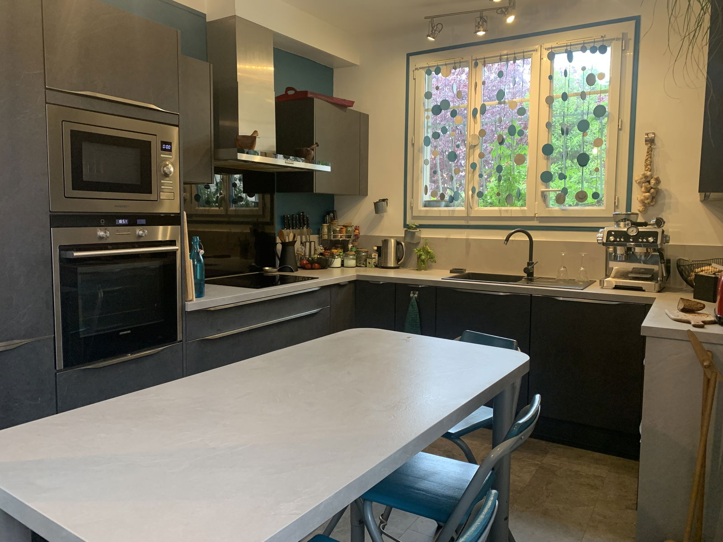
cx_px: 362
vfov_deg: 53.1
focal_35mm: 26
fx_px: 543
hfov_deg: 67.3
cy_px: 271
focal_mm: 4.25
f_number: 1.8
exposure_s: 1/50
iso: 125
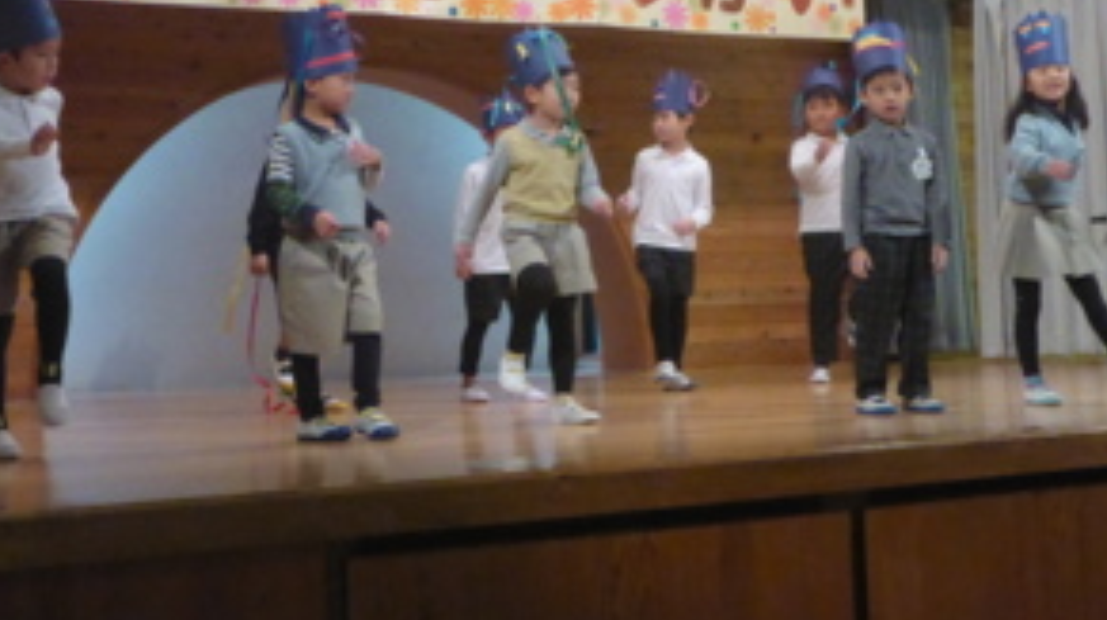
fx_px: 1730
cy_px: 156
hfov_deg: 35.5
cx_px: 567
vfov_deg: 20.2
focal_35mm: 59
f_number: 4.3
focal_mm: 7.8
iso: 1600
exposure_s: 1/100
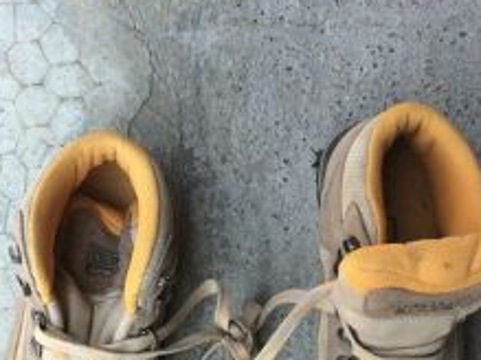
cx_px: 134
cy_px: 260
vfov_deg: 20.9
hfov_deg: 27.5
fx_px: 972
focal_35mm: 70
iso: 32
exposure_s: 1/334
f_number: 2.4
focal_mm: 3.3
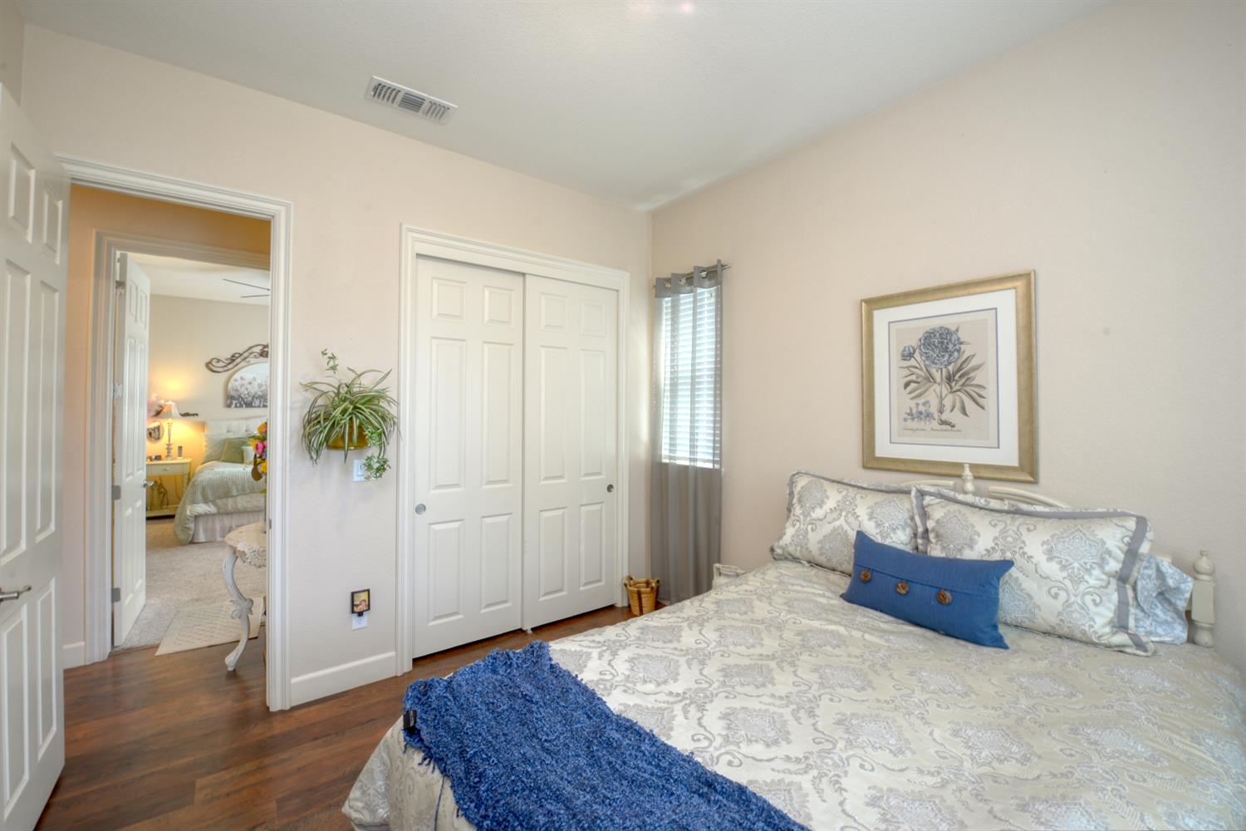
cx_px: 623
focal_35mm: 14
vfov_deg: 81.2
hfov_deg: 104.3
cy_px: 416
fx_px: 485
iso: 400
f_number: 10
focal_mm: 14
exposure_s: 1/8
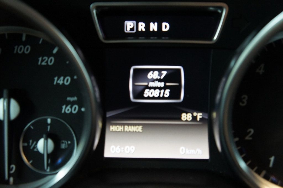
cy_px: 94
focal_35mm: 45
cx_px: 142
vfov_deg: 29.8
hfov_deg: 43.6
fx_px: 353
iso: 1600
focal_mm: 30
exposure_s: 1/25
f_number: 4.5
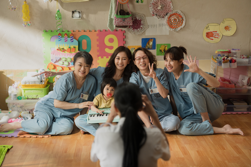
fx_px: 488
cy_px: 84
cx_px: 126
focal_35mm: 70
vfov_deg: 19.5
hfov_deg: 28.8
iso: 640
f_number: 2
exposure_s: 1/250
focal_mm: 70
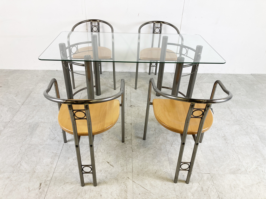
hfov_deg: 63.4
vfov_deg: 49.7
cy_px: 100
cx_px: 133
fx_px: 215
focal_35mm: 28
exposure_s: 1/100
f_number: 1.8
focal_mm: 3.99
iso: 50
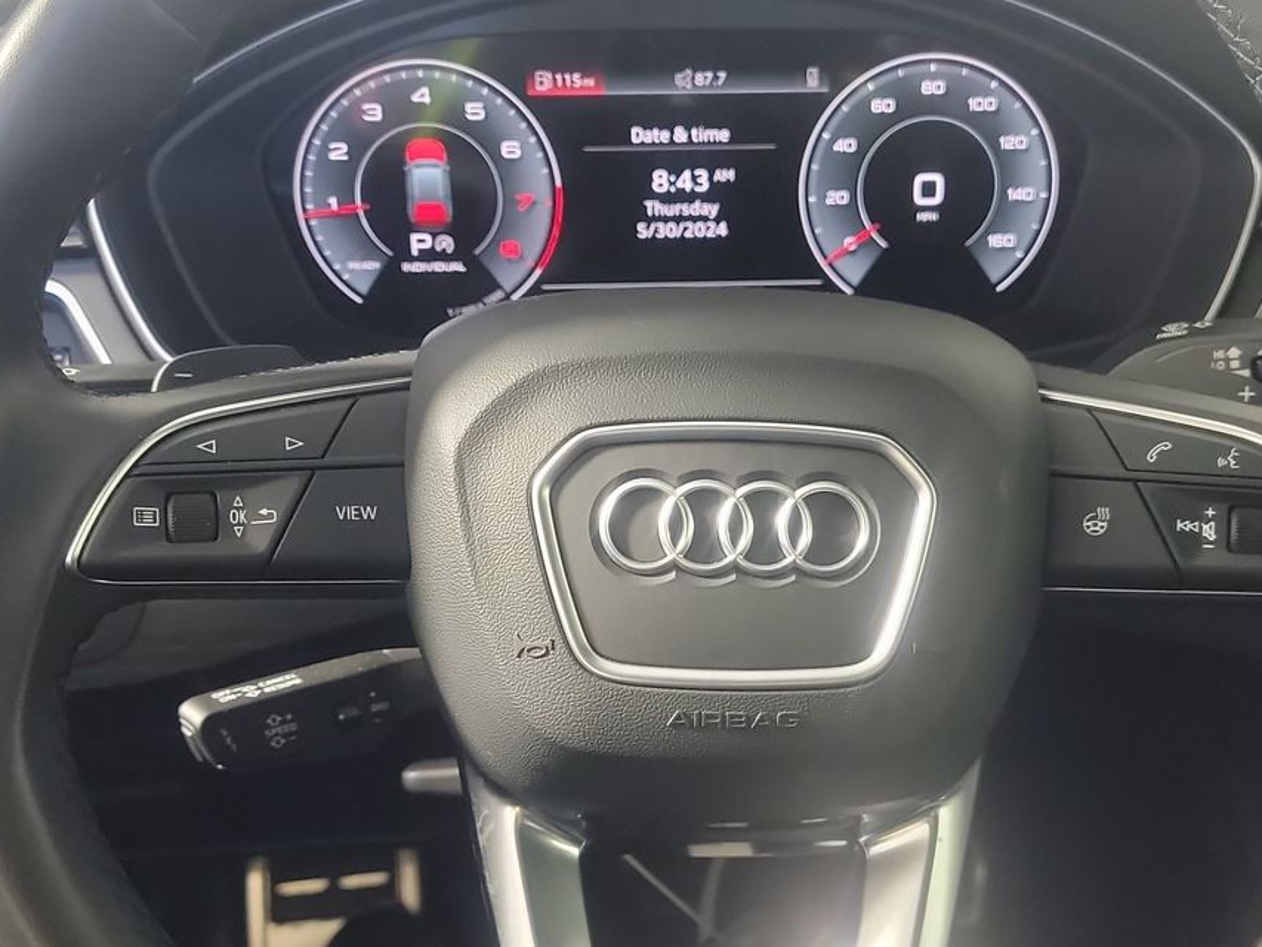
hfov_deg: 41.9
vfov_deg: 32.2
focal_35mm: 45
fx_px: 1641
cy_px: 533
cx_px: 743
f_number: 1.8
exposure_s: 1/59
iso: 1048
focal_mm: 6.7
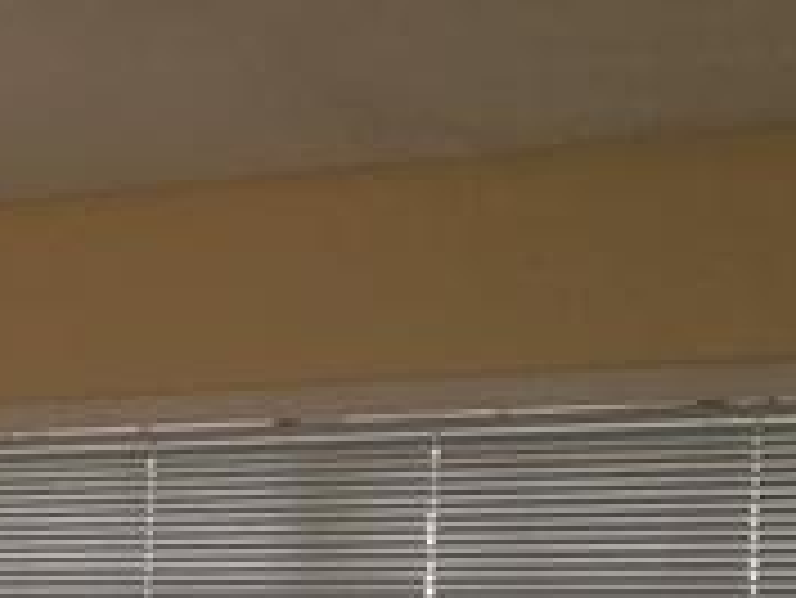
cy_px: 683
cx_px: -274
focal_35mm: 105
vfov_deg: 13.8
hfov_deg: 17.4
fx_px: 2416
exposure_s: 1/30
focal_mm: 4.15
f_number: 2.2
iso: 40
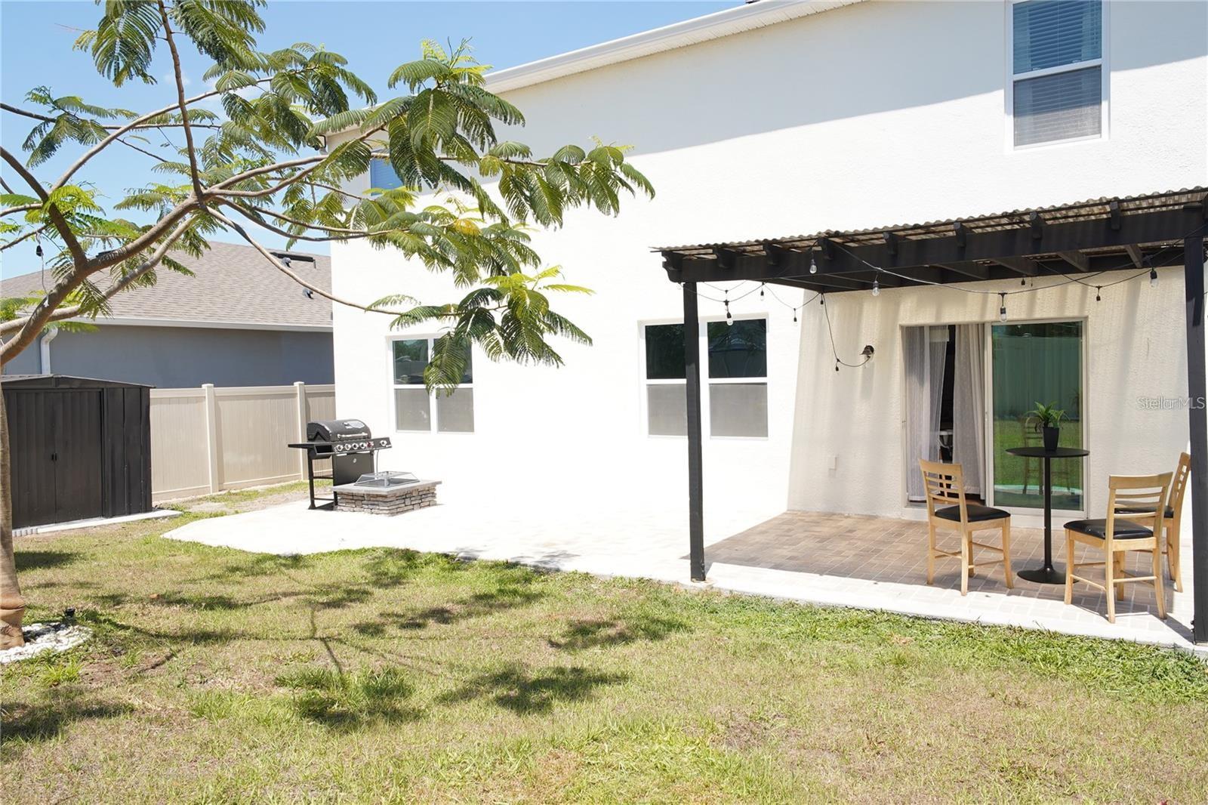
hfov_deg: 73.8
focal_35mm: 24
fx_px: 805
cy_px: 402
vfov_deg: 53.1
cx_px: 604
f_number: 13
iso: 100
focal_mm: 16
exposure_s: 1/100
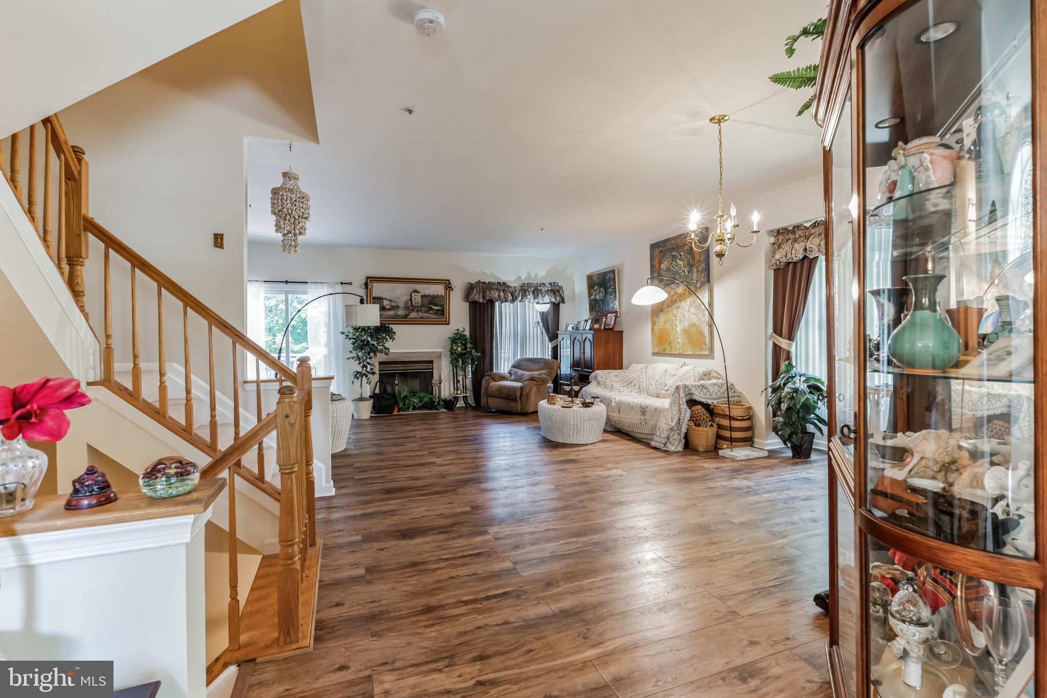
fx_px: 480
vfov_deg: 72.0
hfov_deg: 95.0
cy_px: 349
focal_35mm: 16
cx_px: 524
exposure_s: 1/5
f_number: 8
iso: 400
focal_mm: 16.5
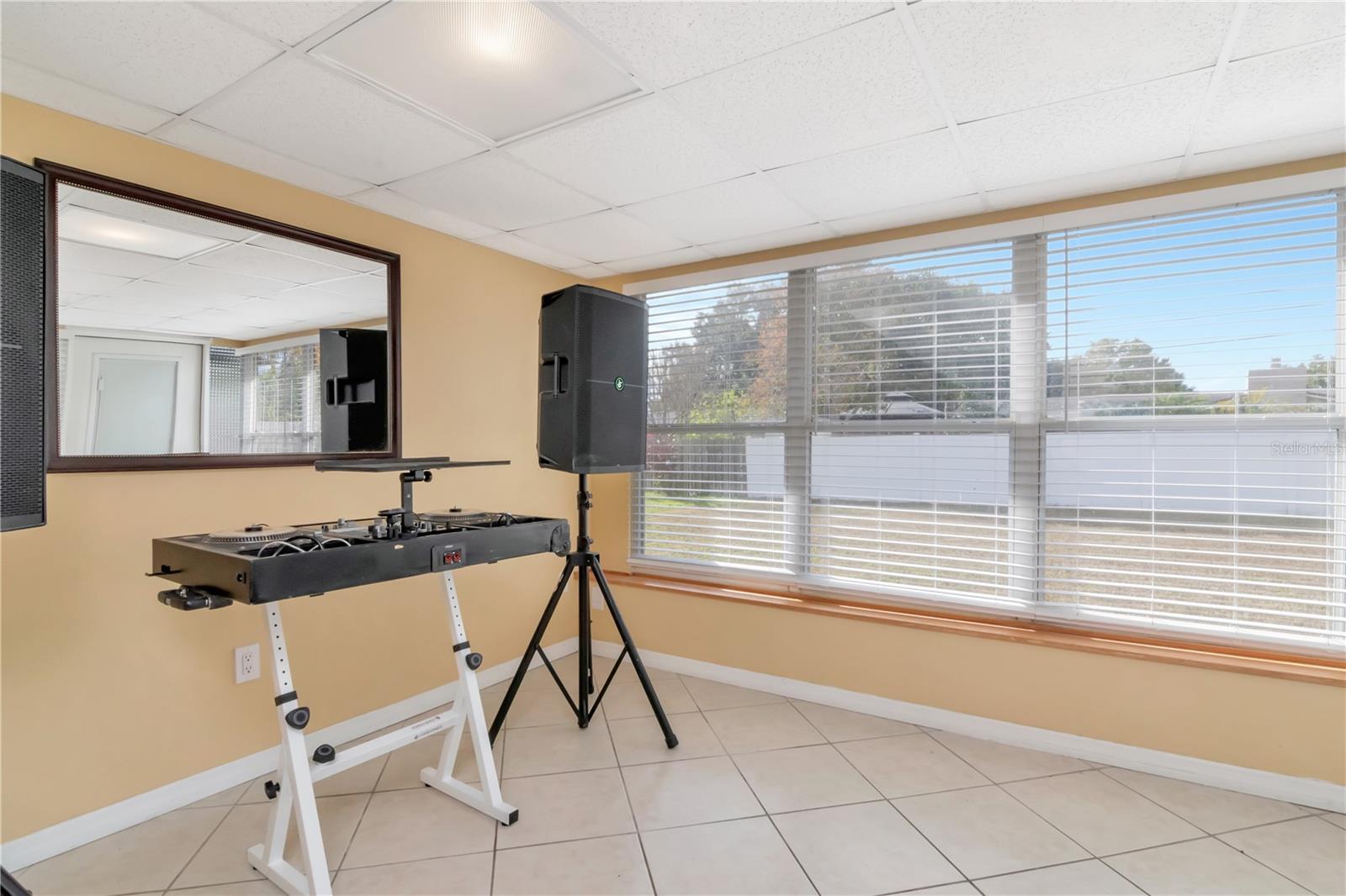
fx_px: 617
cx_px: 673
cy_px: 448
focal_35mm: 16
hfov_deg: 95.0
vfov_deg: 72.0
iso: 1000
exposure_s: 1/200
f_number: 16
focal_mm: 11
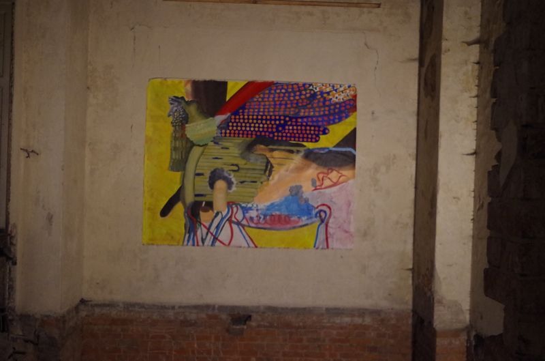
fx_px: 695
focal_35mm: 46
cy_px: 180
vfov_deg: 29.1
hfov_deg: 42.8
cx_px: 272
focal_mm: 30.63
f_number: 4
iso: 3200
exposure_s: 1/50
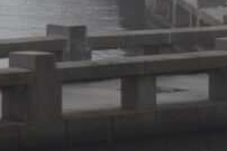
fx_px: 2303
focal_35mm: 365
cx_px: 45
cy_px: -122
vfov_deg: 3.7
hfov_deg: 5.6
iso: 280
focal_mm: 48
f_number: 8
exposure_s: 1/250
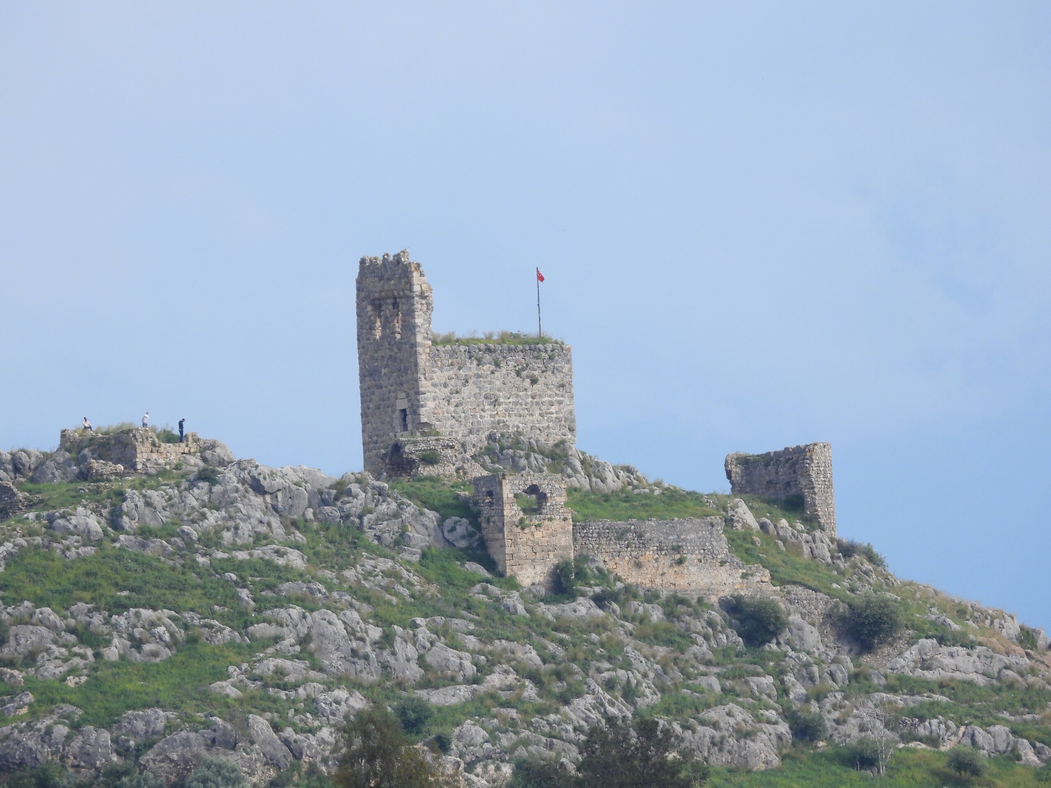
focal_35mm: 930
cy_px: 394
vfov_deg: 1.6
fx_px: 28236
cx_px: 526
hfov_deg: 2.1
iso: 140
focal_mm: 167
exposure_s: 1/500
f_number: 5.6
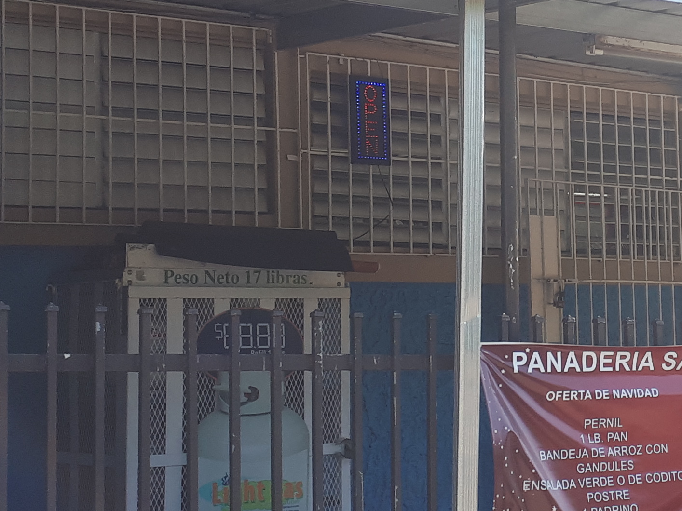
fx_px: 1733
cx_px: 587
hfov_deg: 21.8
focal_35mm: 88
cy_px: 251
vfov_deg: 16.8
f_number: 1.9
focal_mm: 3.6
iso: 40
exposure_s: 1/462
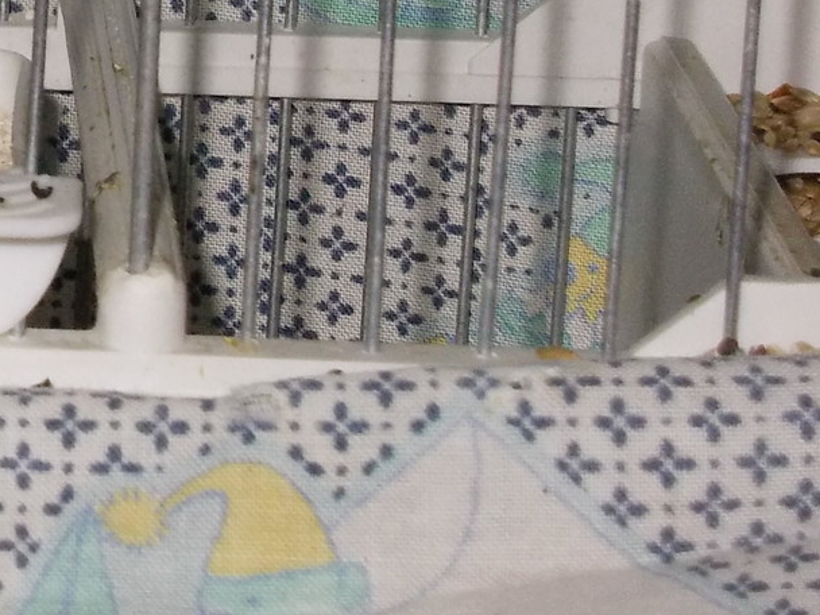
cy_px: -85
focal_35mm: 246
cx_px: -405
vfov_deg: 6.0
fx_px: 5827
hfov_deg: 7.9
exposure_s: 1/60
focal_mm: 11.6
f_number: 4.8
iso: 200
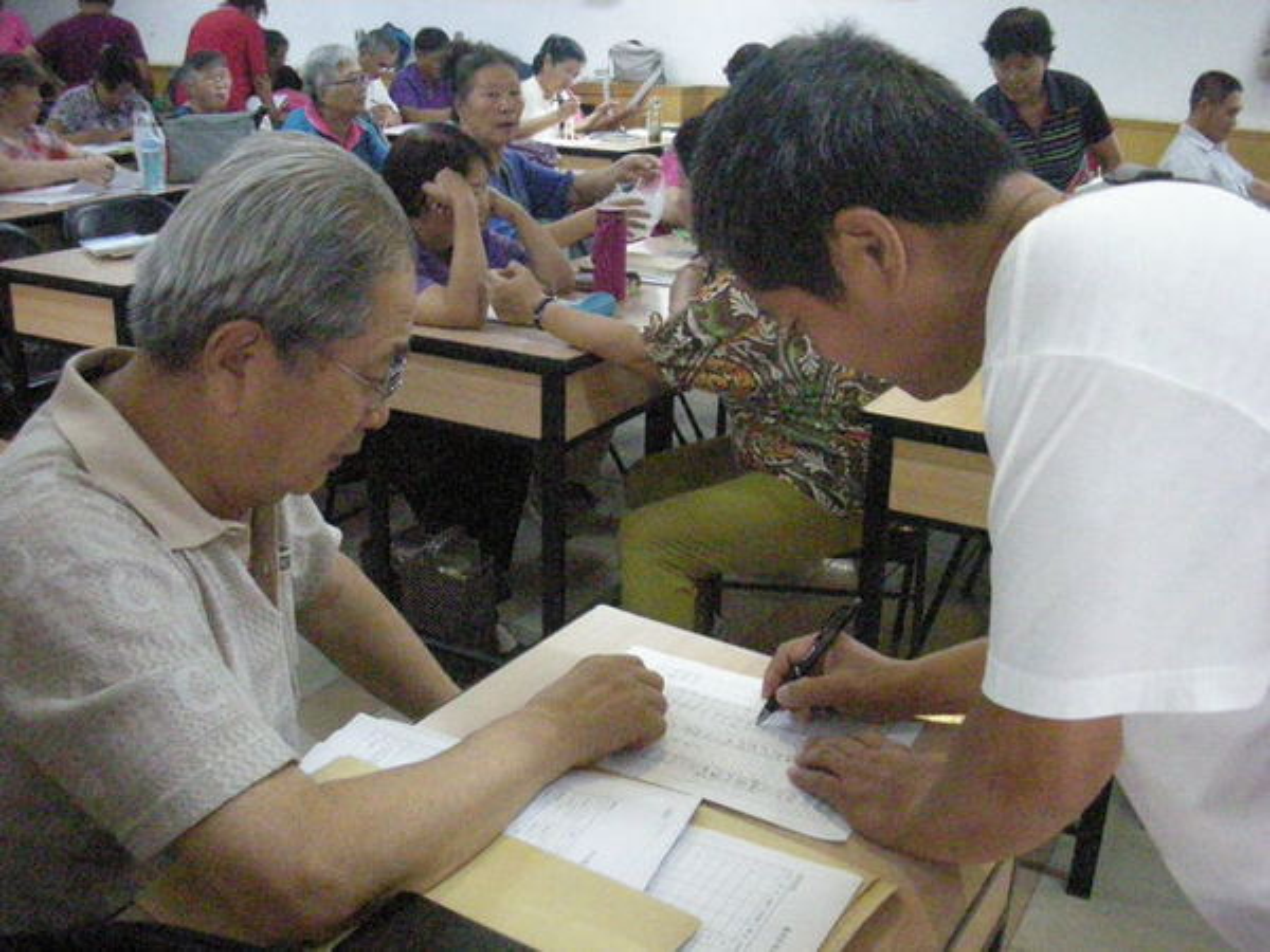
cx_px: 635
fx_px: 1284
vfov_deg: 40.7
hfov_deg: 52.6
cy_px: 476
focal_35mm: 35
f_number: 2.8
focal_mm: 5.8
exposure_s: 1/64.8
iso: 1600
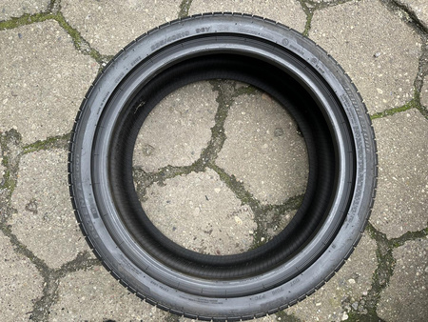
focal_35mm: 24
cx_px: 214
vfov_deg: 56.9
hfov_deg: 71.6
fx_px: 297
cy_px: 161
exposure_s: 1/121
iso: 100
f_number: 1.78
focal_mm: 6.86
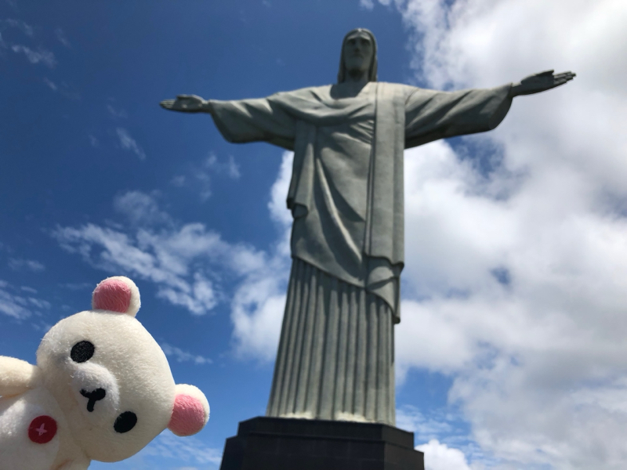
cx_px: 314
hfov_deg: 63.4
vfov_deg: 49.7
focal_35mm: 28
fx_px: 507
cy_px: 235
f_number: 1.8
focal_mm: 4
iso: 20
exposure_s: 1/4049
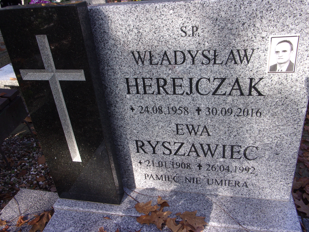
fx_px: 268
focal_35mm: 30
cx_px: 158
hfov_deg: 60.0
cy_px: 110
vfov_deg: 46.8
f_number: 3.9
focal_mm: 5.1
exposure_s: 1/150
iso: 80
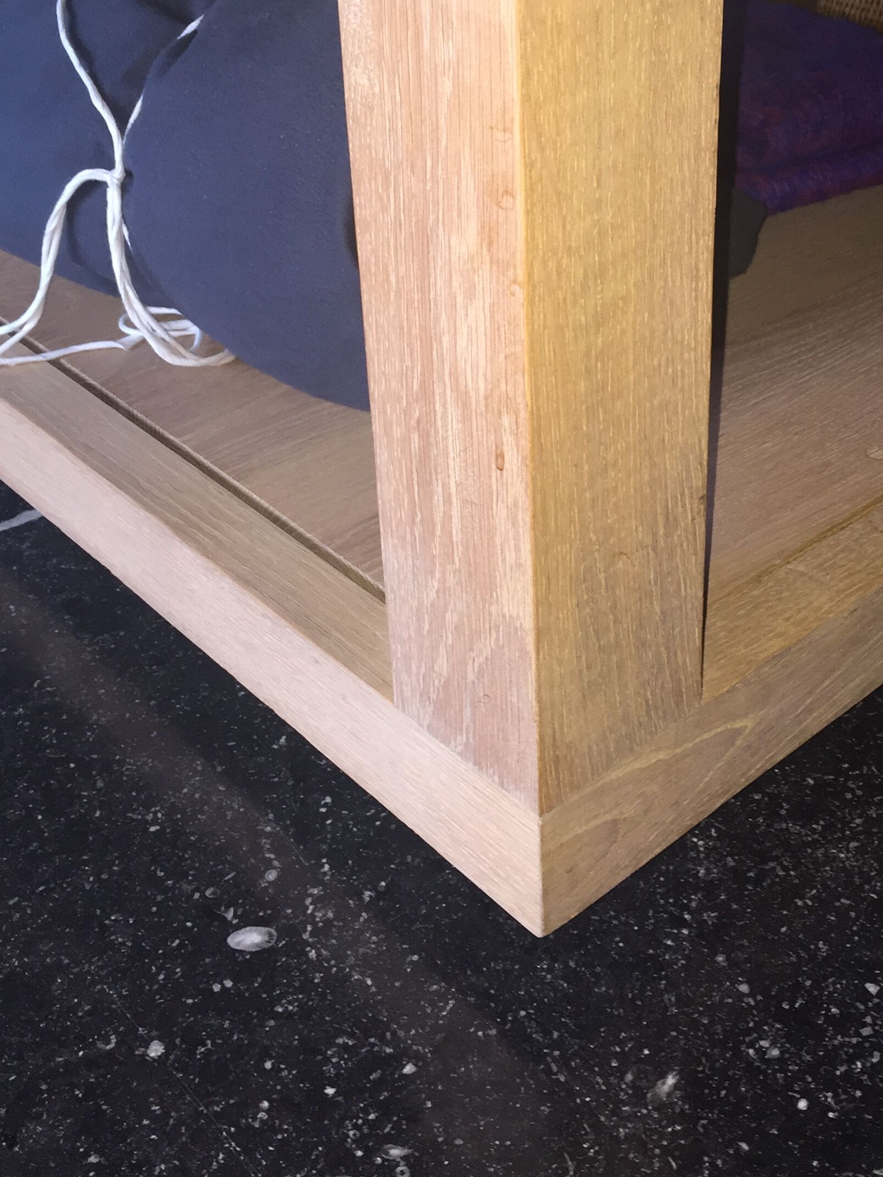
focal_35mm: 44
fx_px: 1497
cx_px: 619
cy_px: 316
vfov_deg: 41.9
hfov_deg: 32.5
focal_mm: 4.15
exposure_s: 1/33
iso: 80
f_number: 2.2
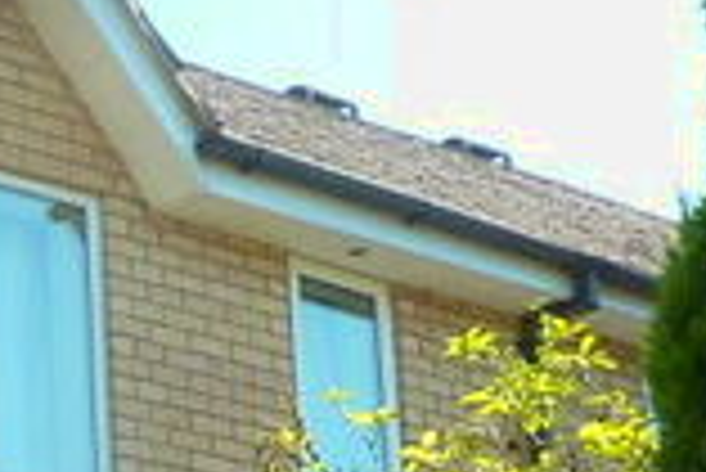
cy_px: 802
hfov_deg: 12.4
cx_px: -495
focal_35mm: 153
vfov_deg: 8.7
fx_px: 3003
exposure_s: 1/160
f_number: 4
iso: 80
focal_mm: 4.1
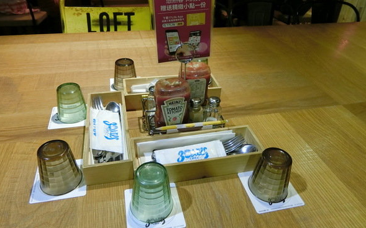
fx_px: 269
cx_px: 180
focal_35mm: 27
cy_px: 100
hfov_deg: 68.4
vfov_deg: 45.9
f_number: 2.8
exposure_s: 1/50
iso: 400
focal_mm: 5.4
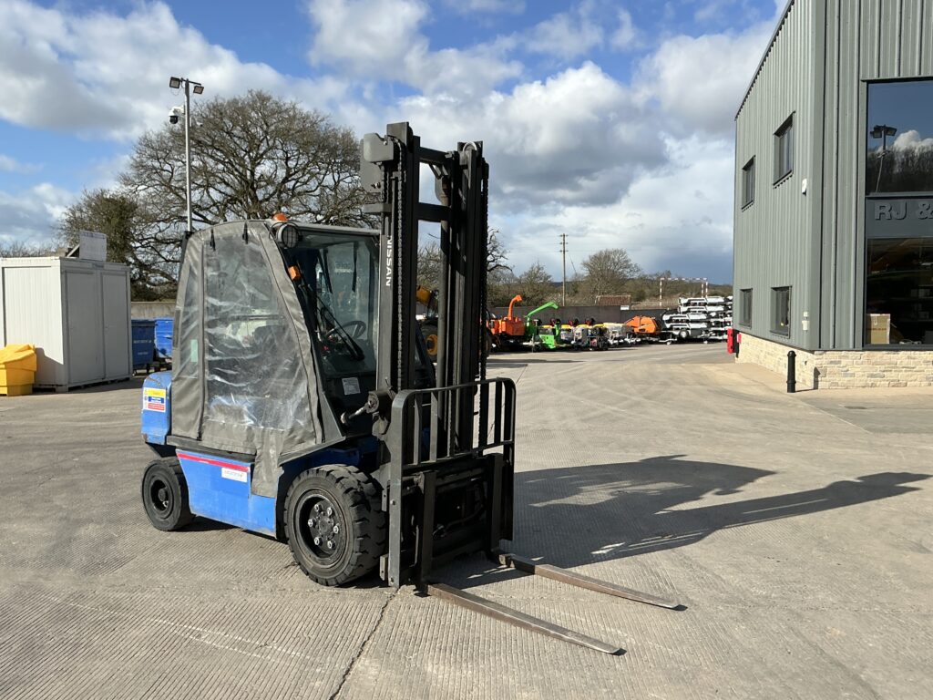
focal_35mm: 28
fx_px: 755
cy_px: 350
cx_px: 466
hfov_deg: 63.4
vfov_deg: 49.7
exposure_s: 1/2058
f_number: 1.8
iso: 25
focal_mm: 3
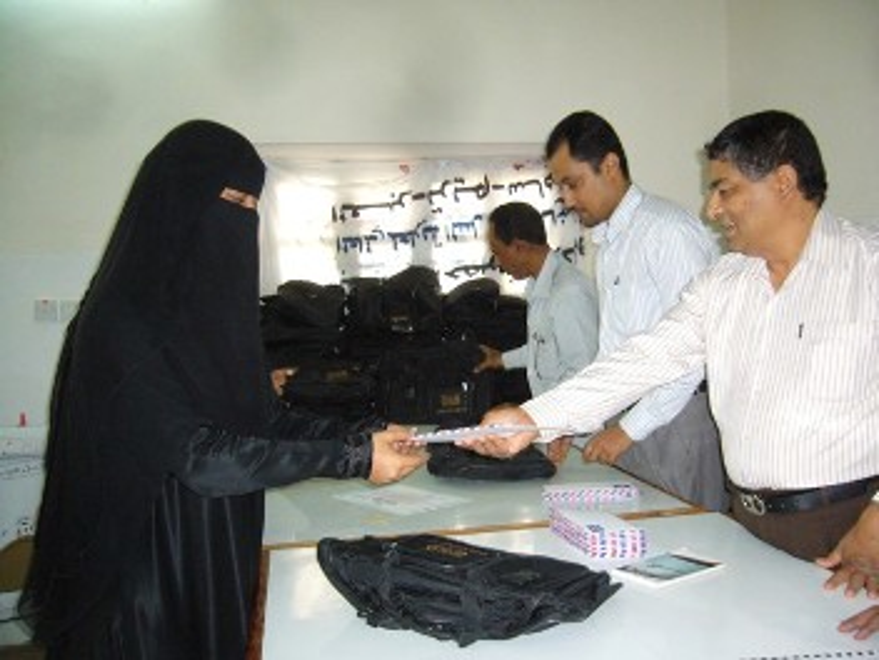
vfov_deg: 40.7
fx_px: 889
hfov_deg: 52.6
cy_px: 330
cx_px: 440
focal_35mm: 35
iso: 250
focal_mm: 5.8
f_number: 2.8
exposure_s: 1/30
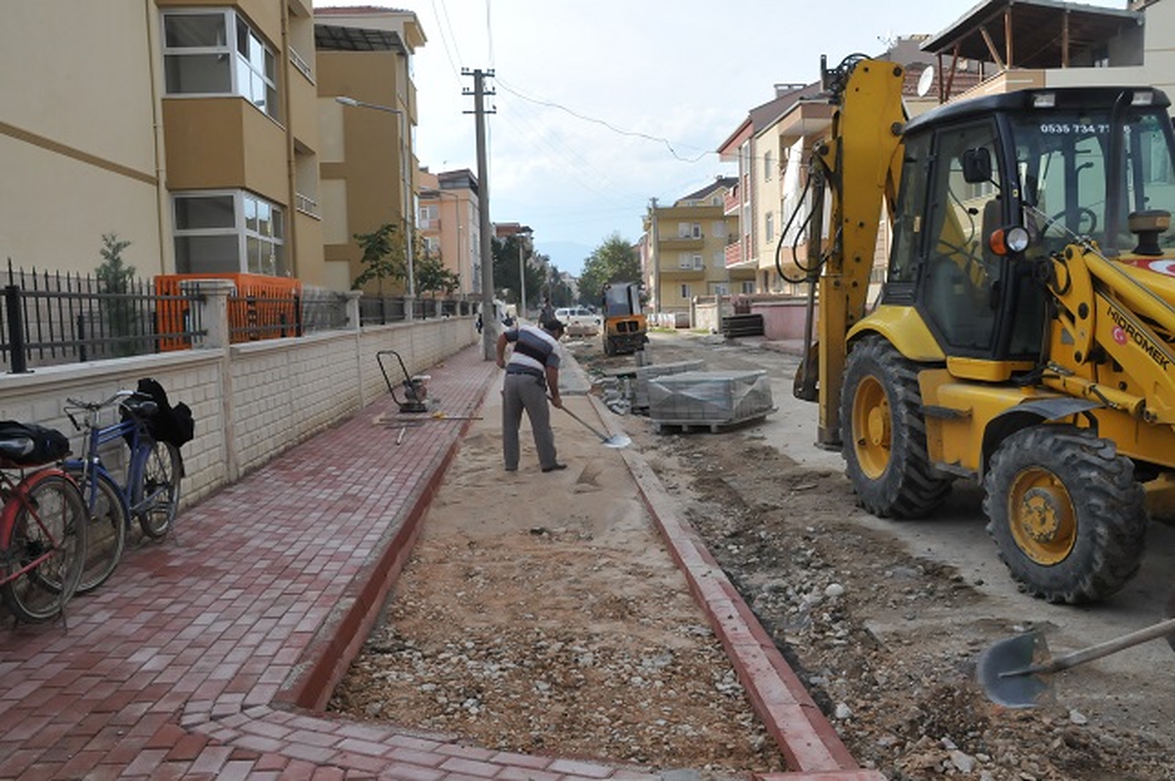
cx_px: 588
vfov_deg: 43.5
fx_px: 978
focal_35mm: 30
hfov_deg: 62.0
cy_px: 390
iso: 800
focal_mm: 20
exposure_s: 1/640
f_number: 13
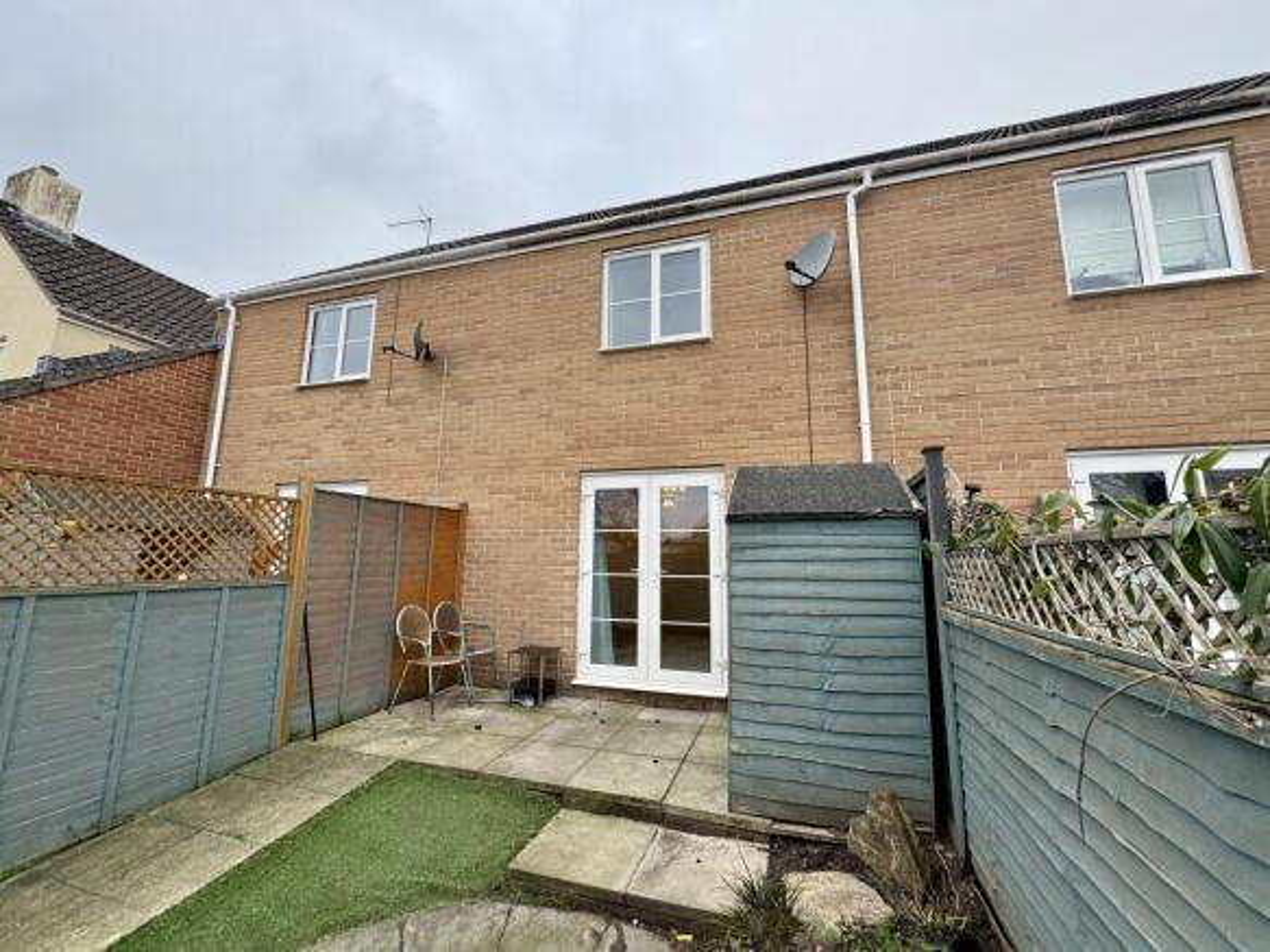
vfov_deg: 85.7
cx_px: 635
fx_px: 514
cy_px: 476
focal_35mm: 14
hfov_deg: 102.1
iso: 40
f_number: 2.2
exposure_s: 1/118
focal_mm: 2.22
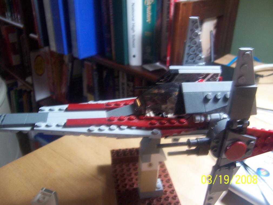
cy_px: 102
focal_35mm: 33
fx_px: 260
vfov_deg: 43.0
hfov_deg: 55.3
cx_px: 136
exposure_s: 1/10
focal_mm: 5.5
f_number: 3.4
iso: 140
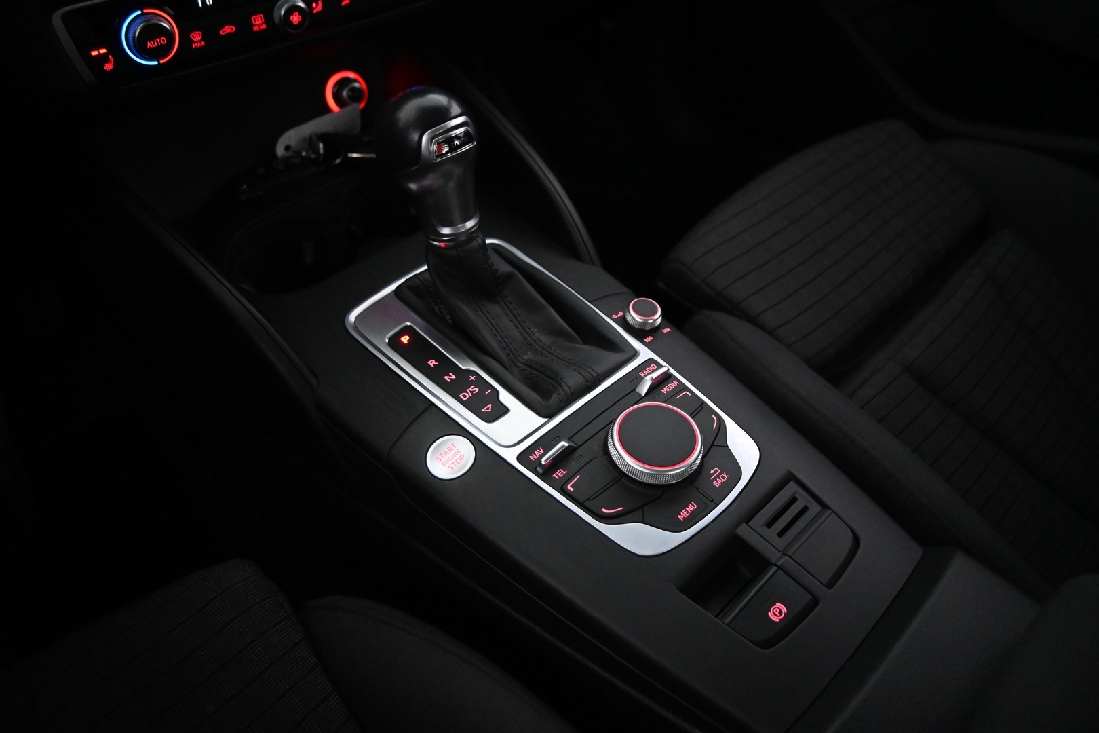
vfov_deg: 18.2
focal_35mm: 75
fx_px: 2289
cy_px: 366
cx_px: 550
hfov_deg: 27.0
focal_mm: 50
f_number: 6.3
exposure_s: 1/100
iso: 5000
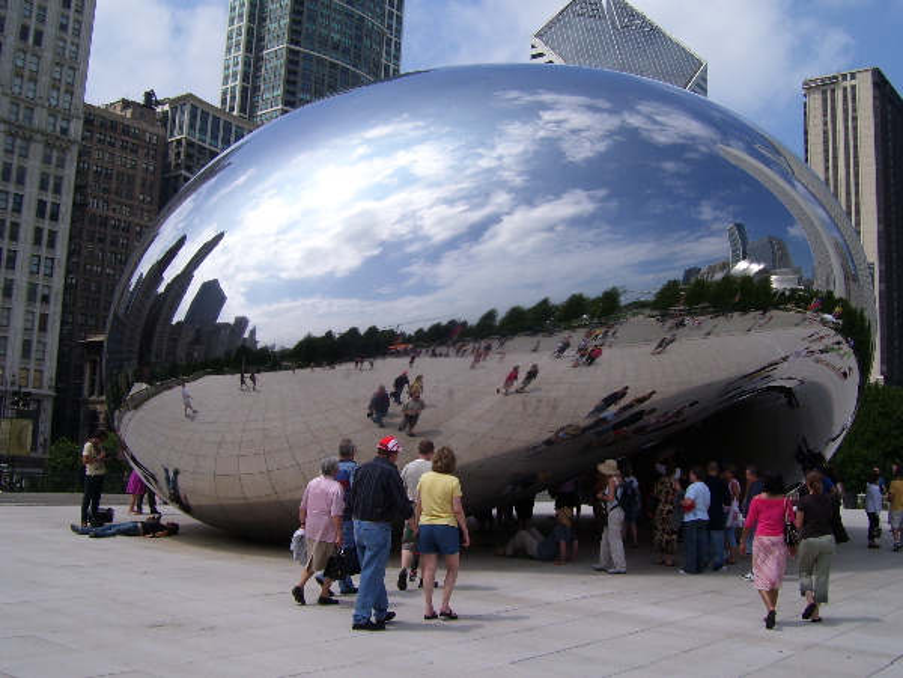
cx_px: 452
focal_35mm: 37
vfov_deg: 38.7
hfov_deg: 50.1
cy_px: 339
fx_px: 965
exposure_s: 1/1000
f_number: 4.8
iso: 80
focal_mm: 6
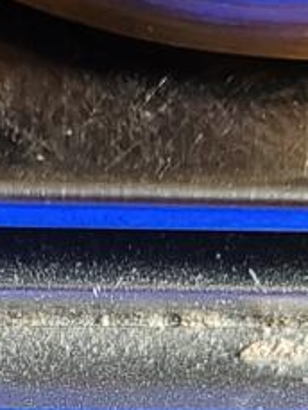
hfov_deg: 8.2
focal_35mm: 181
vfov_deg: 10.8
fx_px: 2145
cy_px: 405
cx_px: 41
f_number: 1.6
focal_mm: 6.06
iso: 800
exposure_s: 1/50
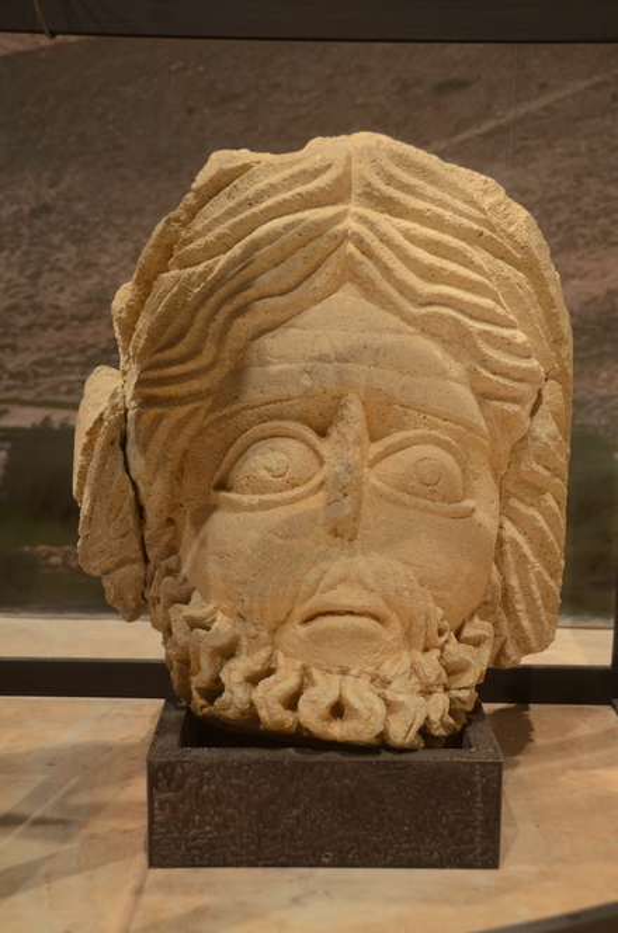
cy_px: 466
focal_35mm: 46
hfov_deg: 28.8
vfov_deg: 42.4
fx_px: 1202
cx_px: 309
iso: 500
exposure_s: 1/6
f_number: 4
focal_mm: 31
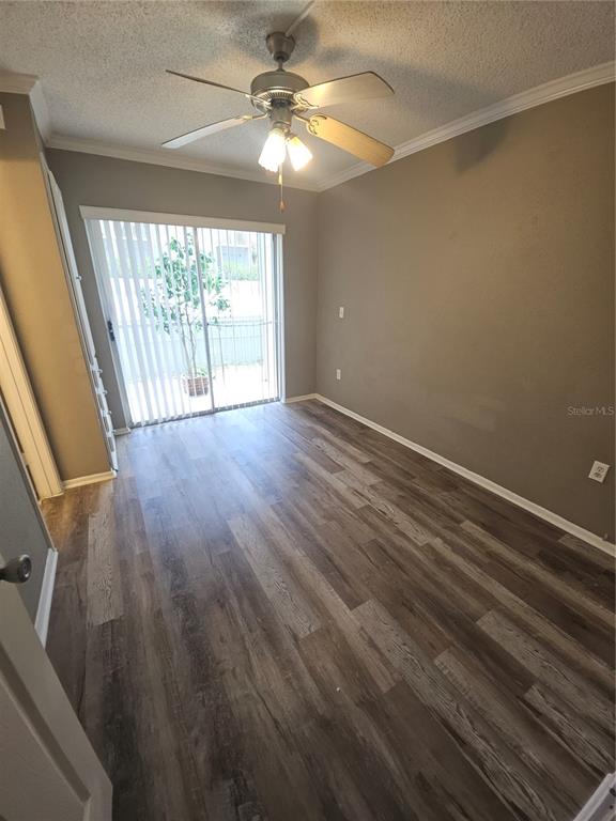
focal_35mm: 13
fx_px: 308
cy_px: 410
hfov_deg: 89.9
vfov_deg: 106.2
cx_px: 308
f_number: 2.2
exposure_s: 1/60
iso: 80
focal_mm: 1.7
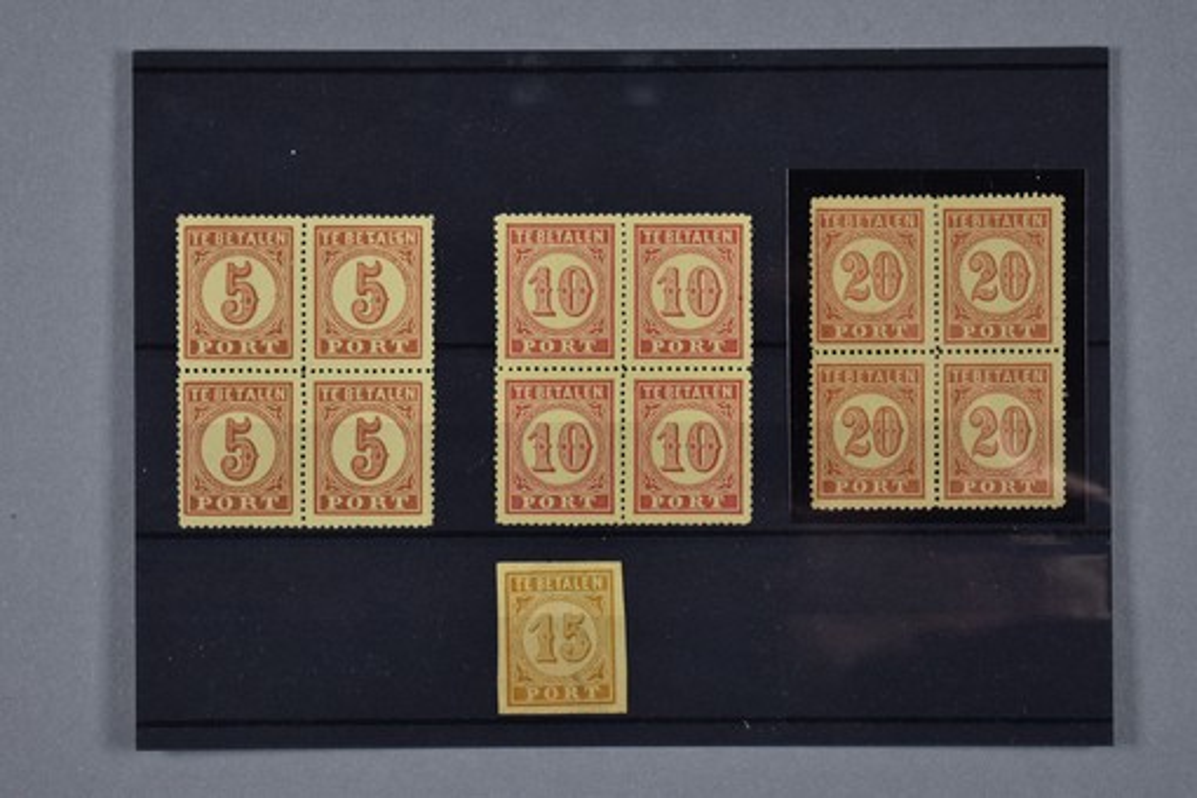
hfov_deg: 29.9
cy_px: 399
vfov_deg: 20.2
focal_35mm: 68
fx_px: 2244
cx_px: 598
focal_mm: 45
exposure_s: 1/80
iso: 100
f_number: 5
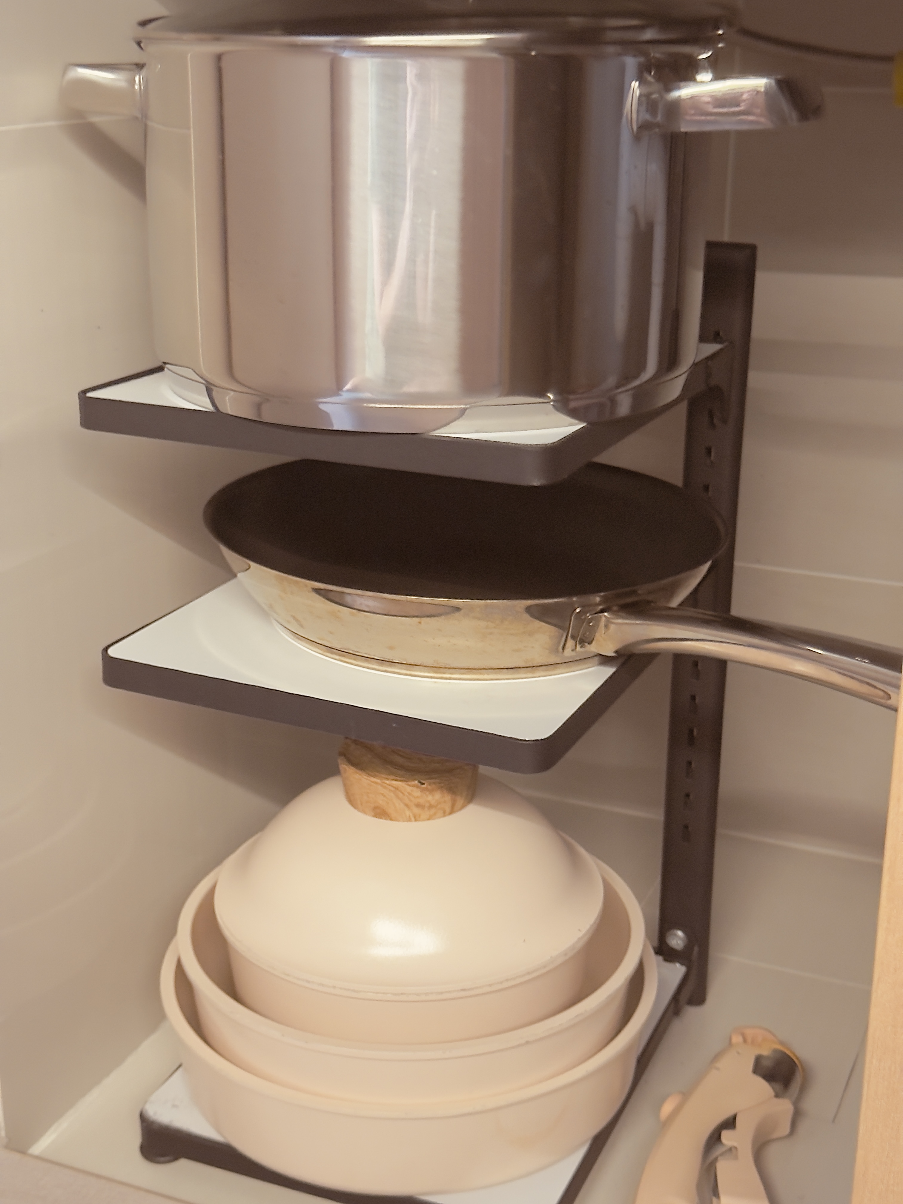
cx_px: 452
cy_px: 602
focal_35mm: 48
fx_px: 1670
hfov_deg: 30.3
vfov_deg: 39.7
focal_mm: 6.76
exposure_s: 1/29
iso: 500
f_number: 1.78
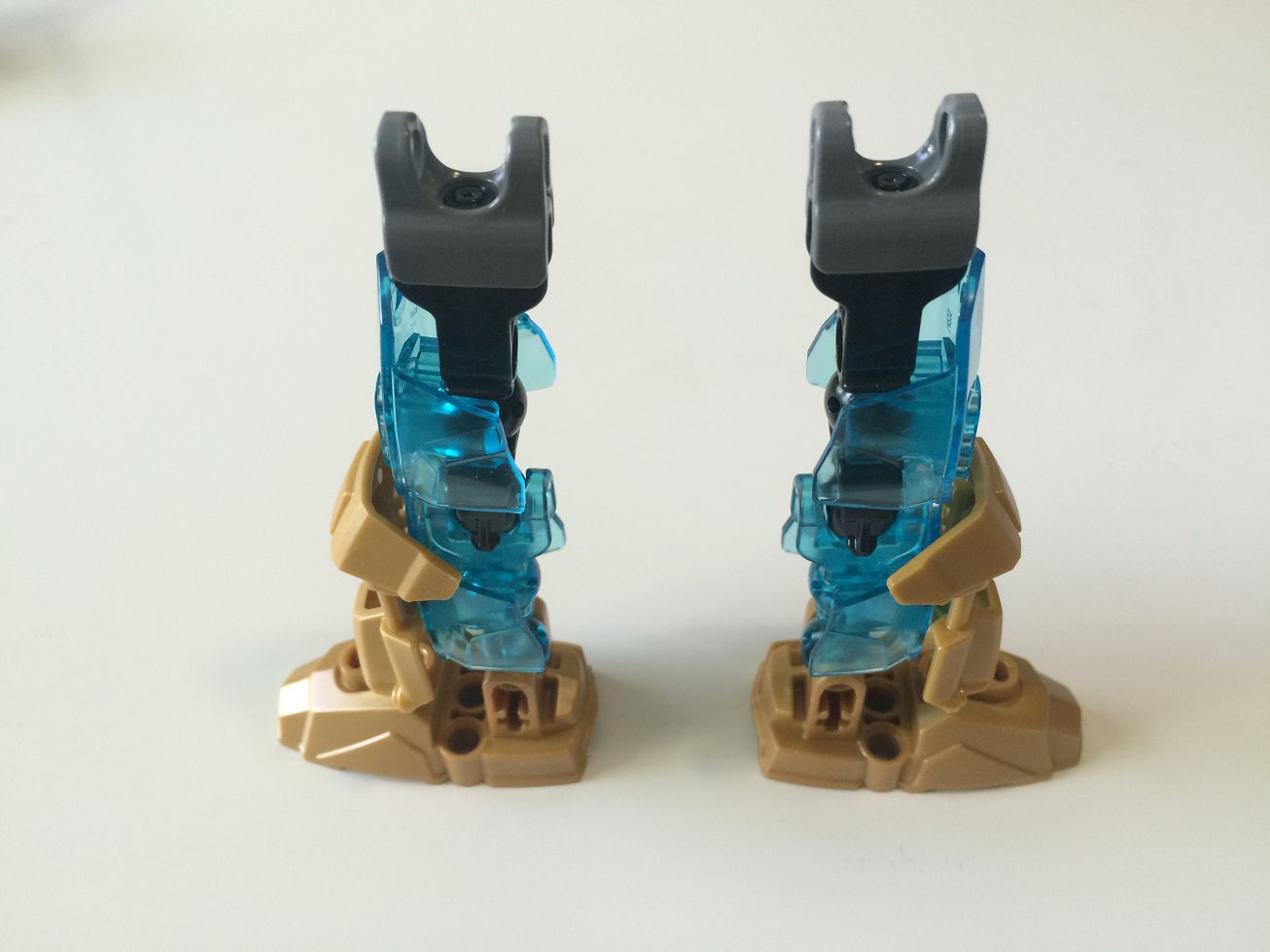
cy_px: 476
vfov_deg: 48.2
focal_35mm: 29
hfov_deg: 61.7
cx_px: 635
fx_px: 1064
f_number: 2.2
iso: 80
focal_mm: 4.15
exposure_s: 1/30
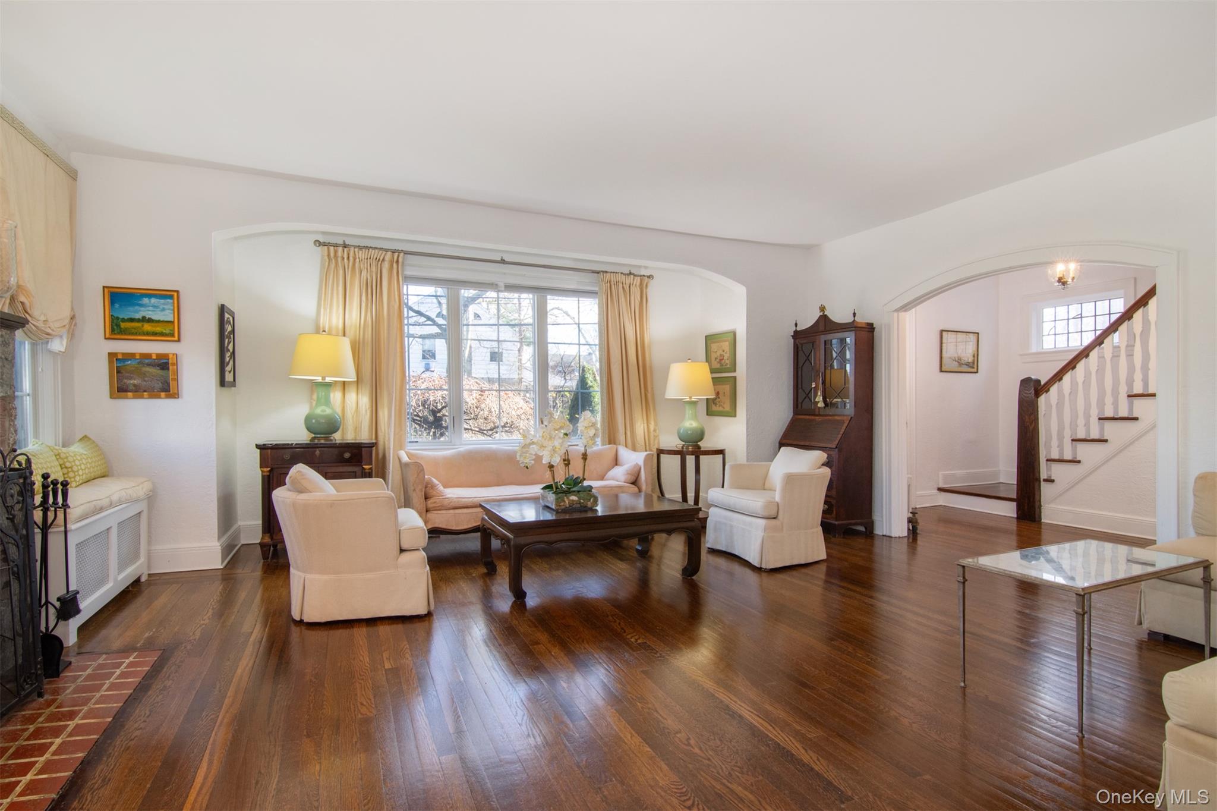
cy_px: 406
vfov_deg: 72.0
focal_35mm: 16
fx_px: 558
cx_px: 608
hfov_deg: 95.0
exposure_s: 1/25
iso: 640
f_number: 11
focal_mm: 11
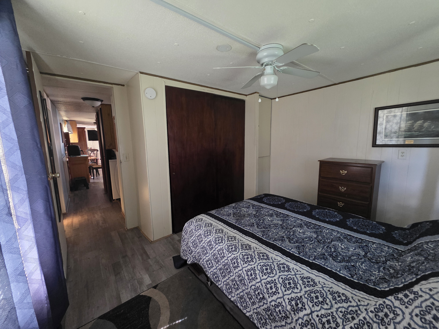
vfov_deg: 89.9
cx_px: 220
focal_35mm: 13
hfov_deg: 106.2
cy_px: 164
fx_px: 165
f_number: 1.9
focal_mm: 2.2
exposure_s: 1/60
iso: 1000
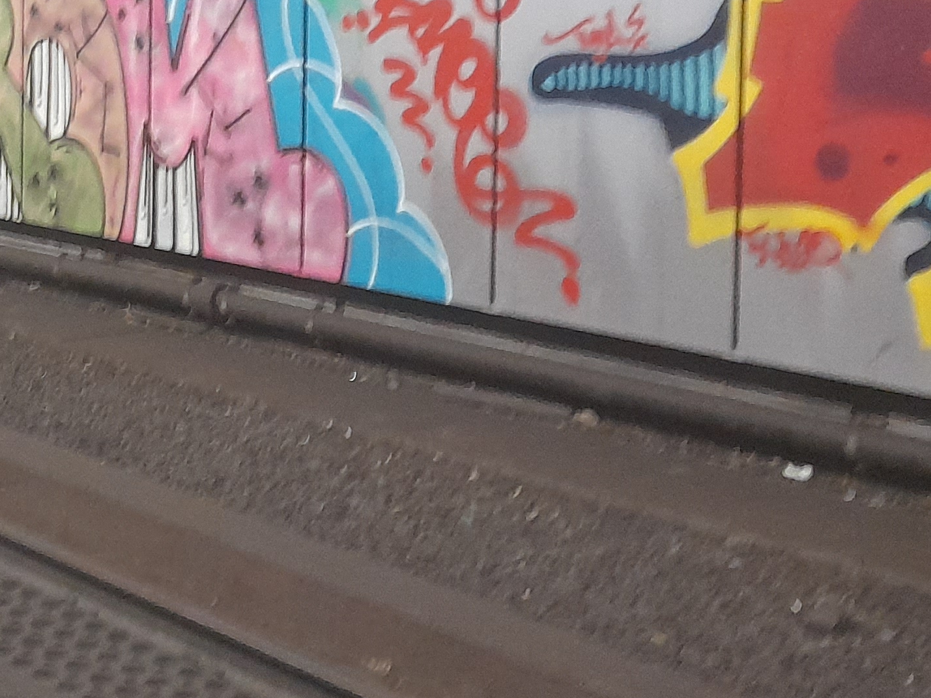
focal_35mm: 70
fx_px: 1882
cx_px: 16
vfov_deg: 20.5
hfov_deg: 26.4
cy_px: 38
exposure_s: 1/25
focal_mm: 4.6
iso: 500
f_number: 2
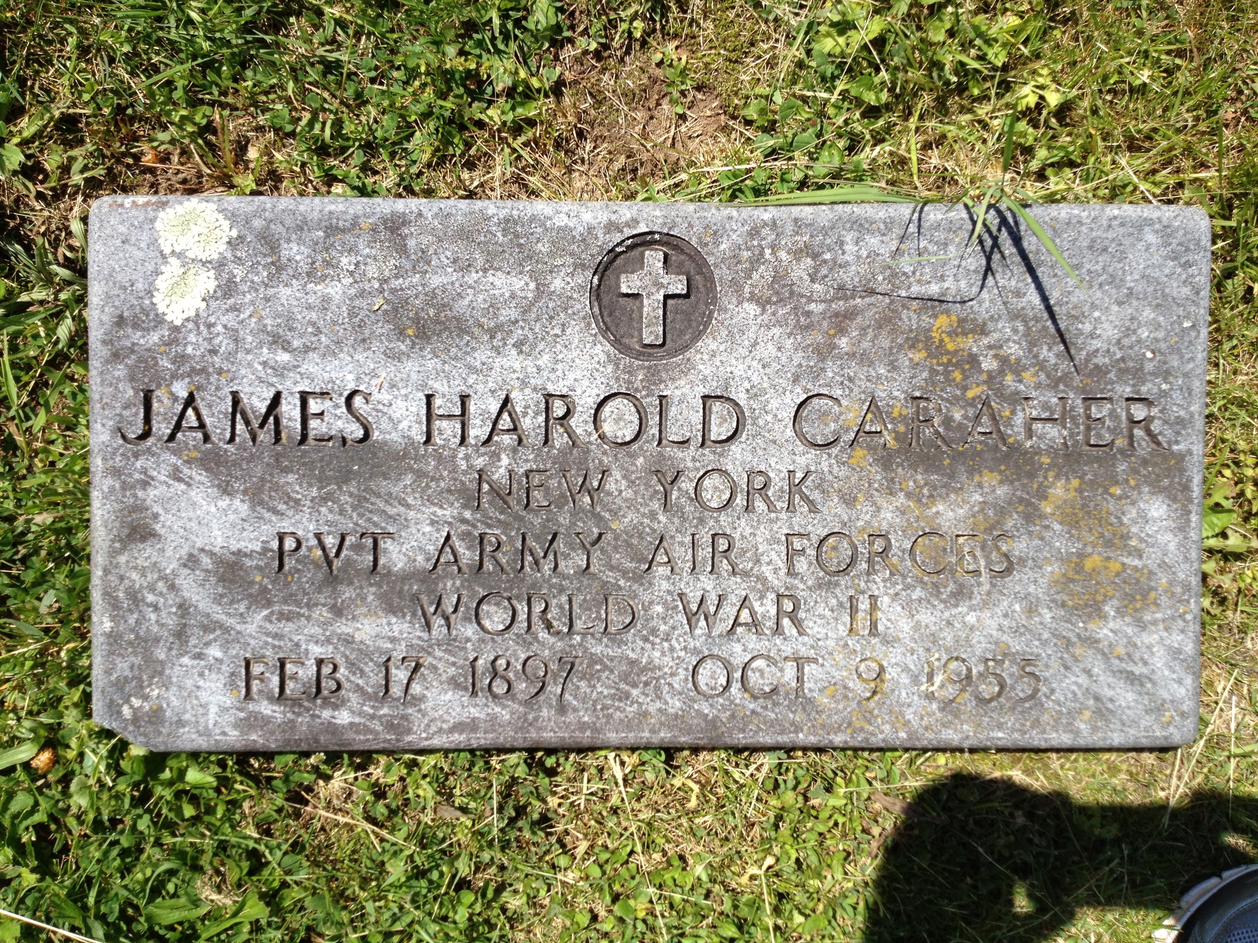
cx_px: 629
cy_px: 472
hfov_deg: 52.6
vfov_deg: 40.7
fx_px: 1272
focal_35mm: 35
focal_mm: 4.28
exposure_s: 1/1453
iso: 64
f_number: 2.4
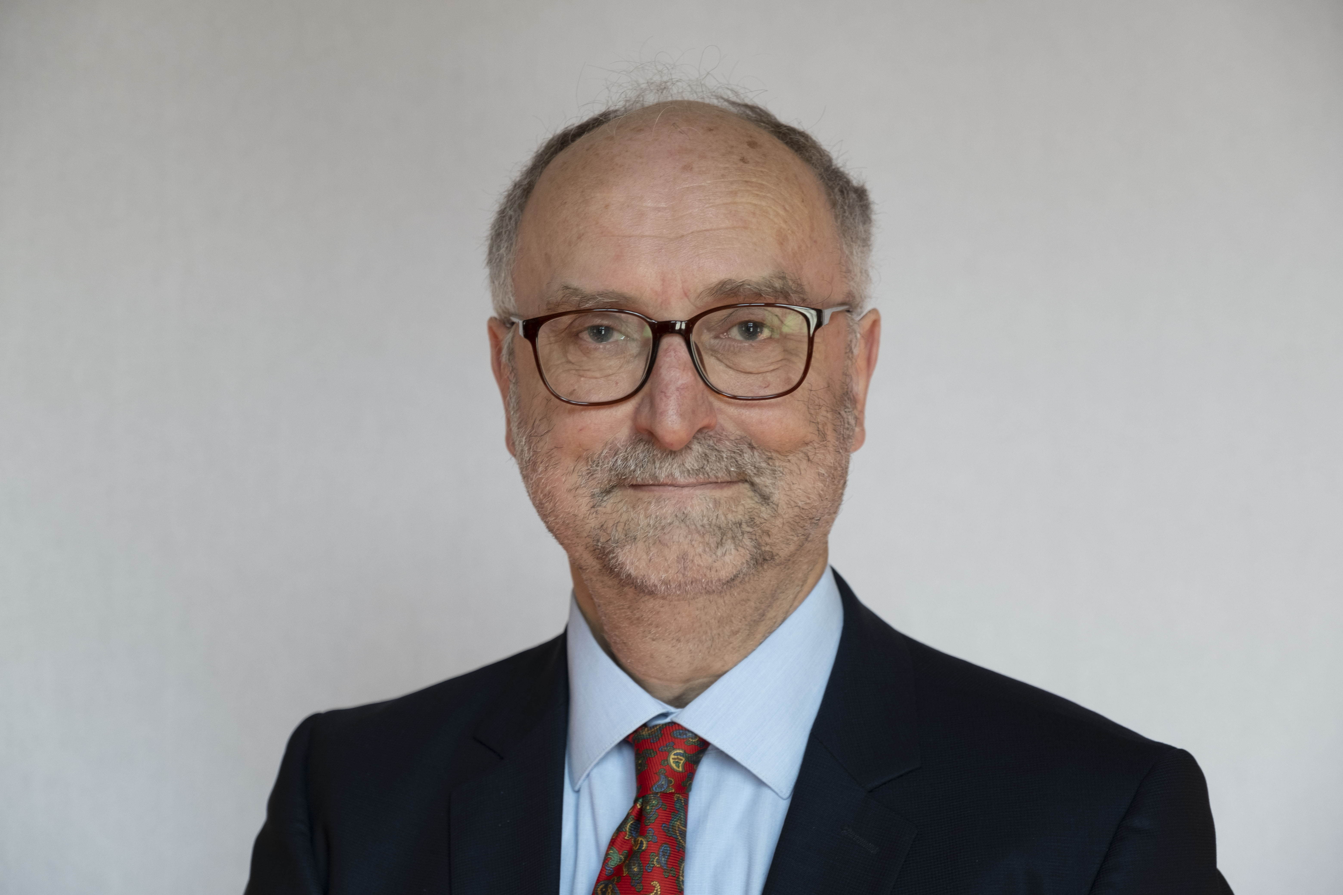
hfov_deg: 27.7
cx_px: 672
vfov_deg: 18.7
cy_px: 448
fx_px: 2723
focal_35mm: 73
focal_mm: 48.5
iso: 320
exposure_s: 1/125
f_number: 2.8
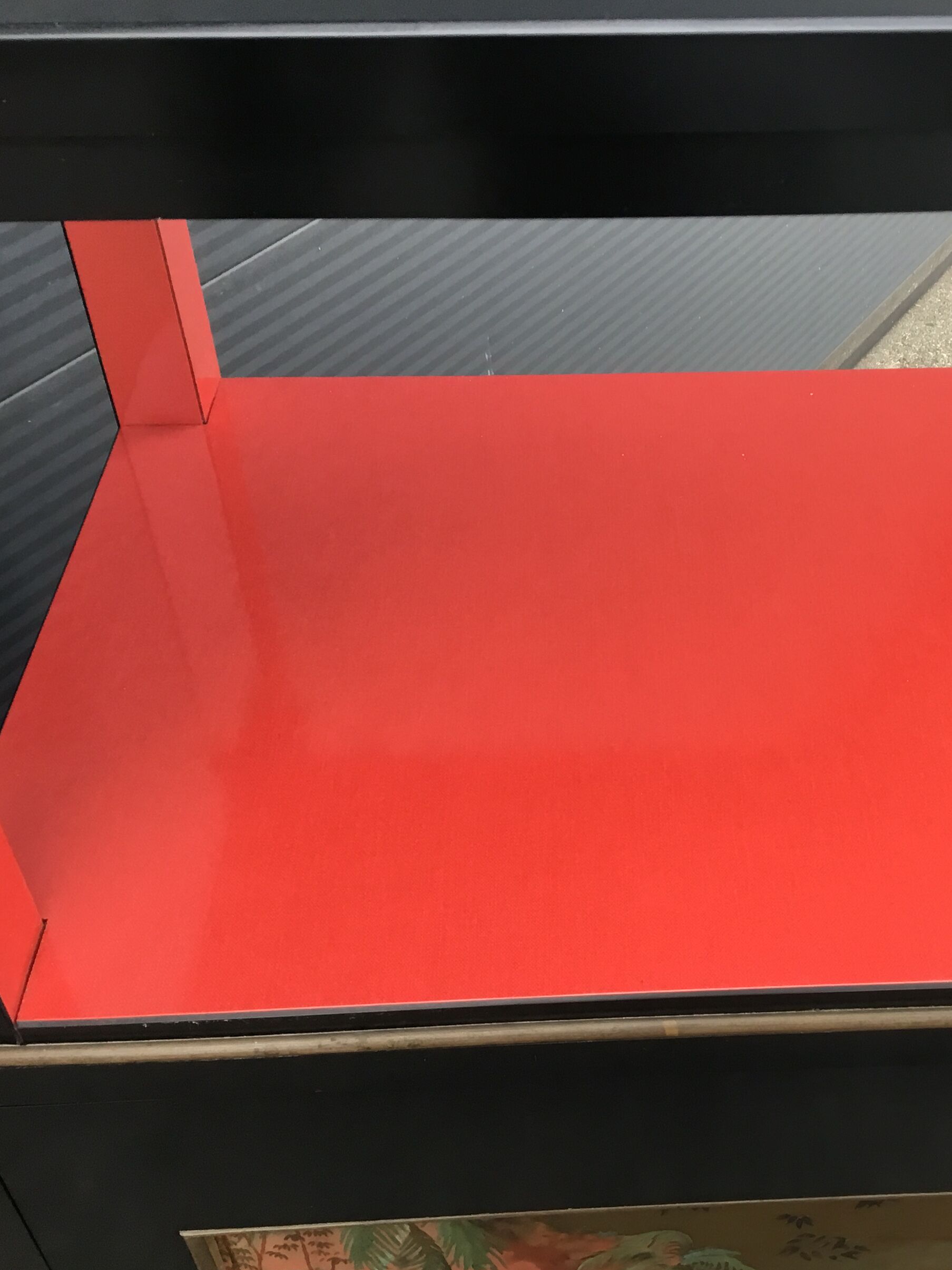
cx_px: 674
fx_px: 1540
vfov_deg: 44.8
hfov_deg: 33.9
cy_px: 635
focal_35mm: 42
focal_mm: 3.3
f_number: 2.4
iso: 32
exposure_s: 1/33
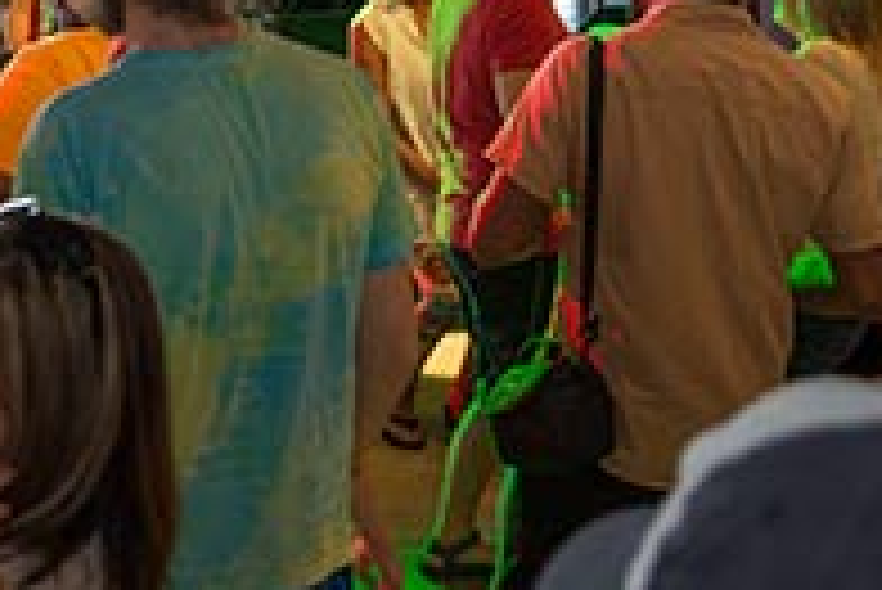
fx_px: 1741
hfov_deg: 25.1
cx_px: -225
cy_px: 20
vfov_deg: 18.8
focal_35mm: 71
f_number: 3.3
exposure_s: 1/125
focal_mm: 24
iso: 1250
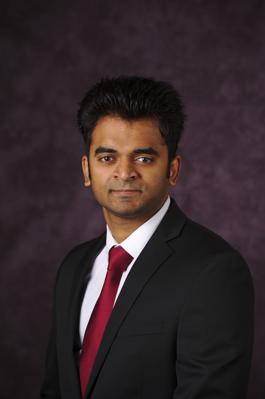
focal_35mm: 135
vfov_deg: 15.2
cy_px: 200
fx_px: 1494
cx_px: 132
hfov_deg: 10.1
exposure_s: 1/80
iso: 200
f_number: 6.3
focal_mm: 135
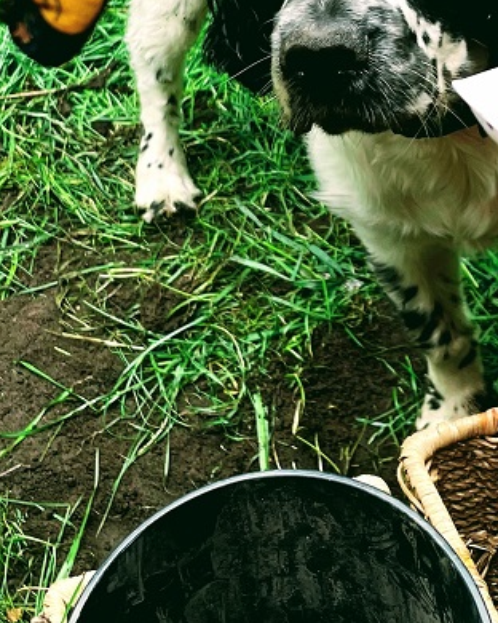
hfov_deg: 19.5
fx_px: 1437
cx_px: 399
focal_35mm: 78
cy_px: -16
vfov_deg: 23.3
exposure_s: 1/121
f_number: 1.6
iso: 40
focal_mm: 4.2
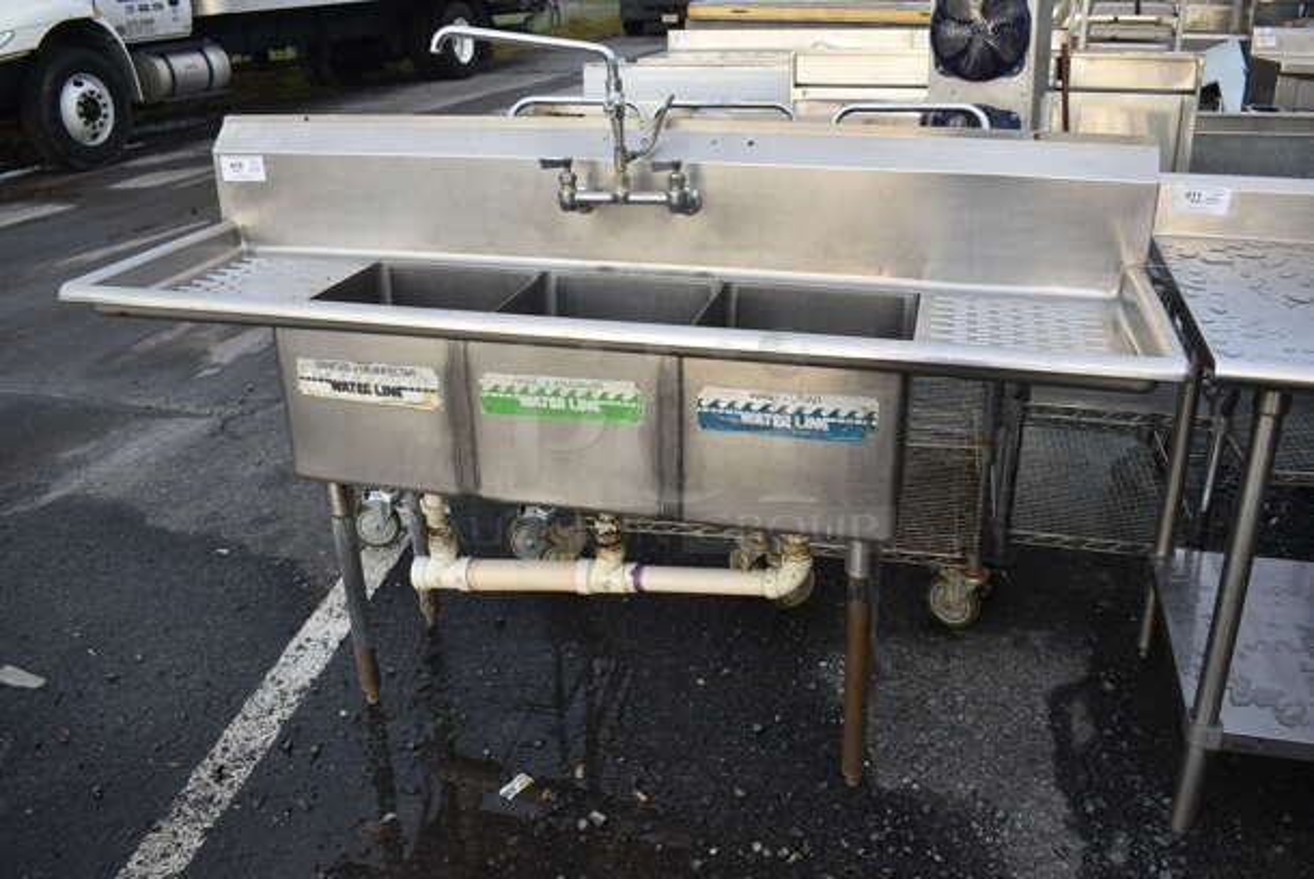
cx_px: 657
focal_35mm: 30
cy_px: 440
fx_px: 1096
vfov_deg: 43.7
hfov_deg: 61.9
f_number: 5.6
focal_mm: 20
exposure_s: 1/250
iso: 220
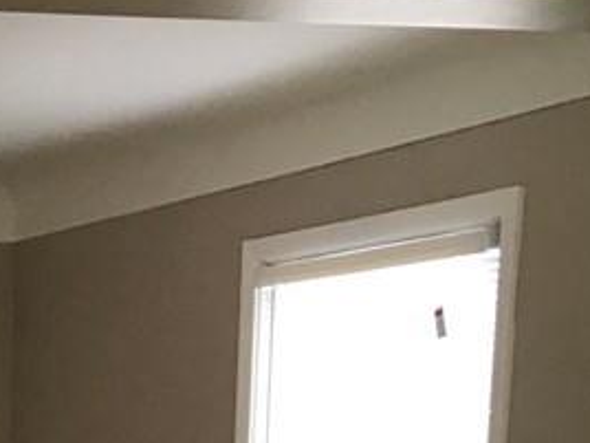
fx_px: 1824
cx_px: -368
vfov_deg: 12.7
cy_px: 763
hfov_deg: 16.3
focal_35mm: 107
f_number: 1.8
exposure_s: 1/24
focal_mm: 3.99
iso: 40
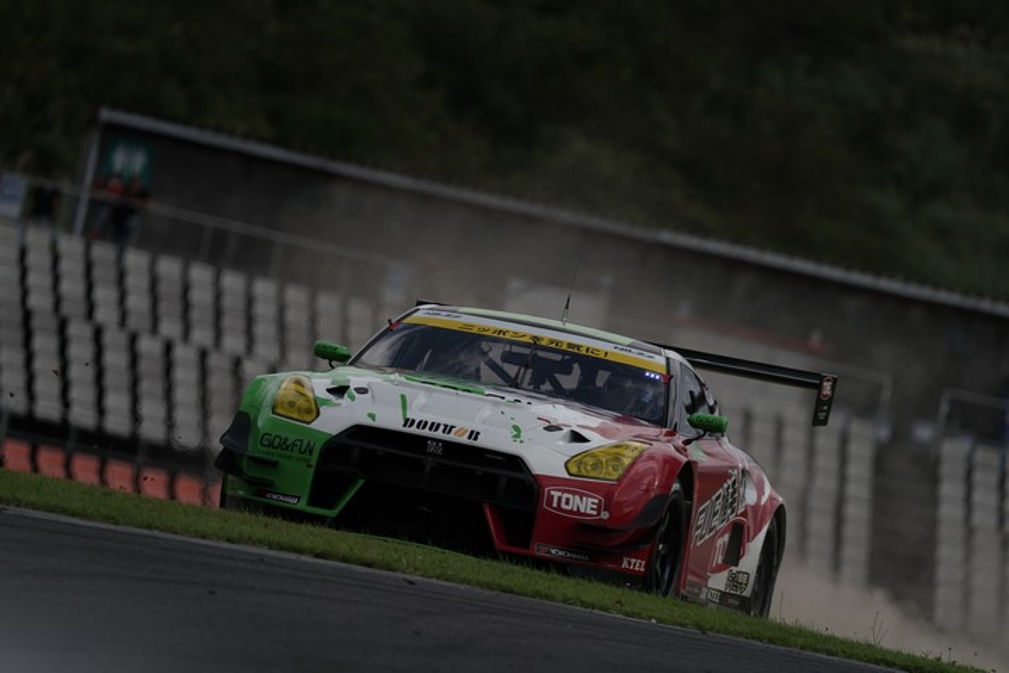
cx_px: 504
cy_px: 336
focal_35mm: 500
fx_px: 14013
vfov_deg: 2.7
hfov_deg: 4.1
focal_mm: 500
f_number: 7.1
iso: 100
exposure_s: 1/800
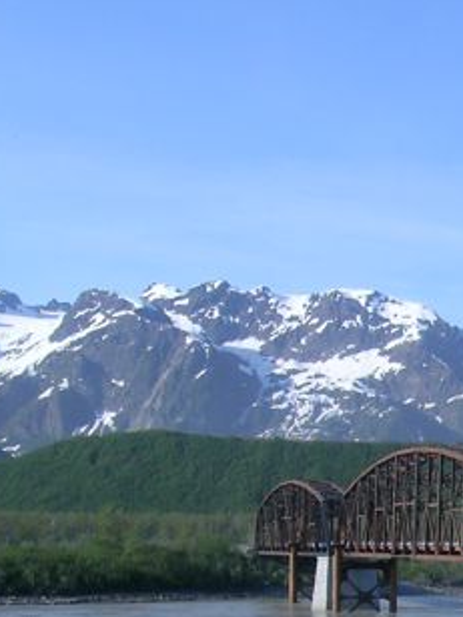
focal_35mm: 86
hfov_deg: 15.6
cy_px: 603
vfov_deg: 22.0
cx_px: 733
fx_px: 1534
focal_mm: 6.5
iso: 50
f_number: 7.3
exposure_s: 1/125
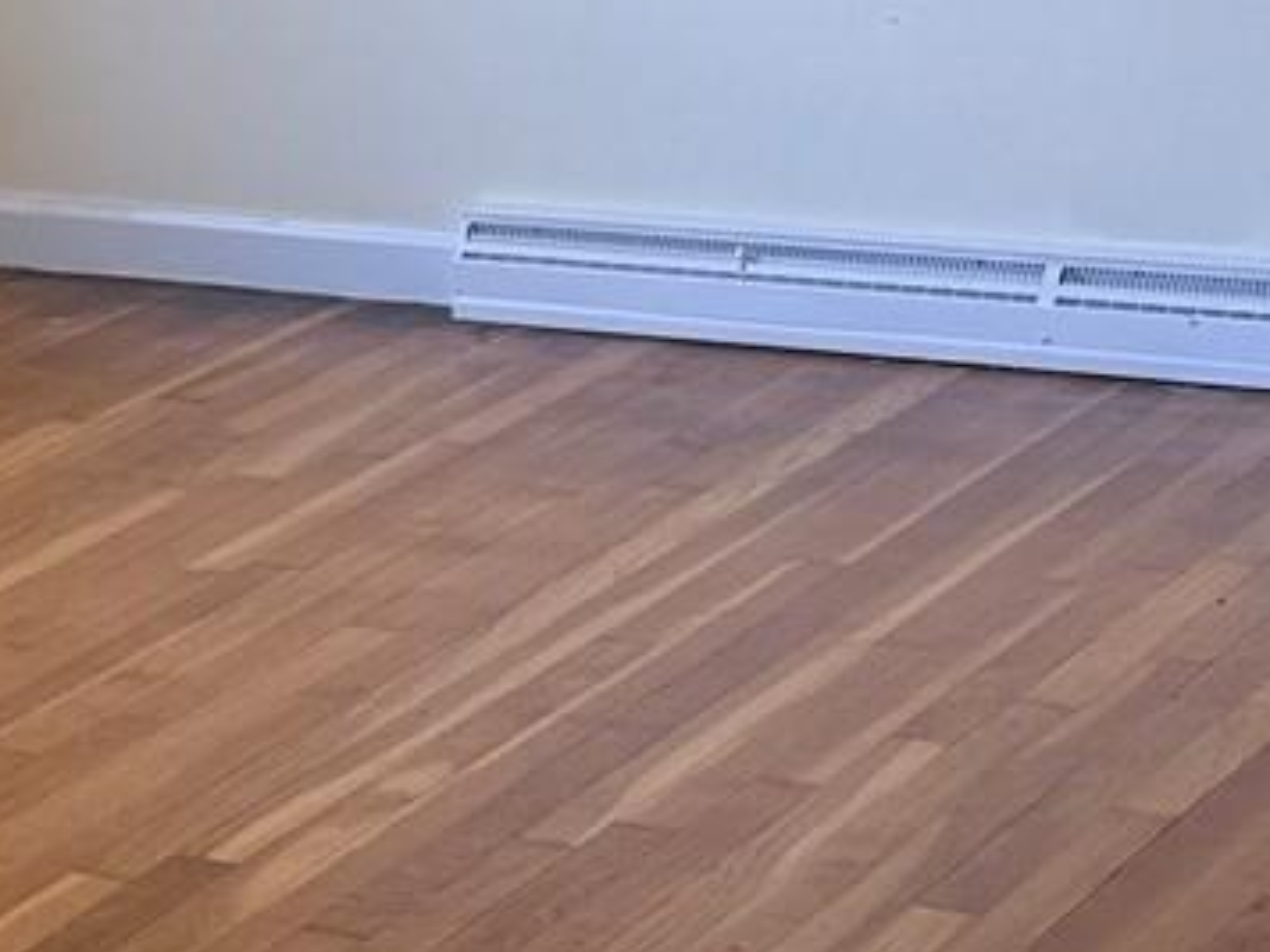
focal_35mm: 138
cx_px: -1470
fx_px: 5063
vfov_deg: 10.6
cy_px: -171
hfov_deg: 12.2
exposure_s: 1/126
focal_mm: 6.76
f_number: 1.78
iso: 100
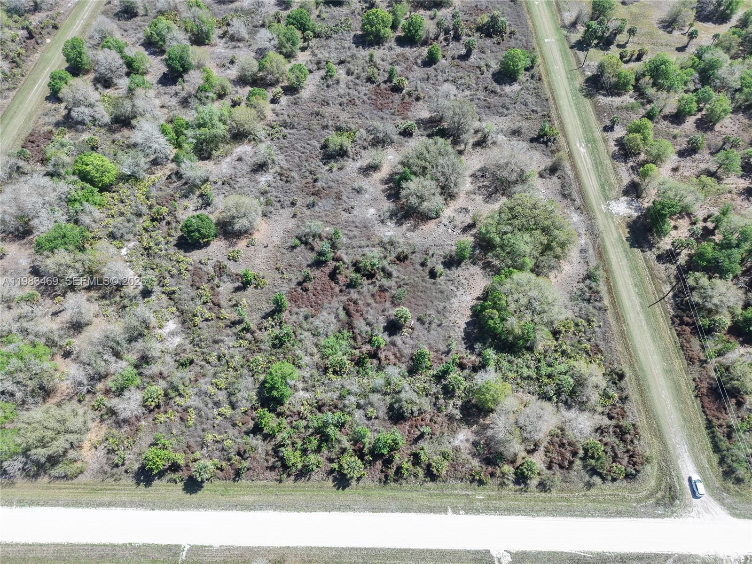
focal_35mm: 24
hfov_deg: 71.6
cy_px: 282
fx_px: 521
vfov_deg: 56.8
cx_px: 376
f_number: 1.8
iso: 230
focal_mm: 8.67
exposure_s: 1/3000
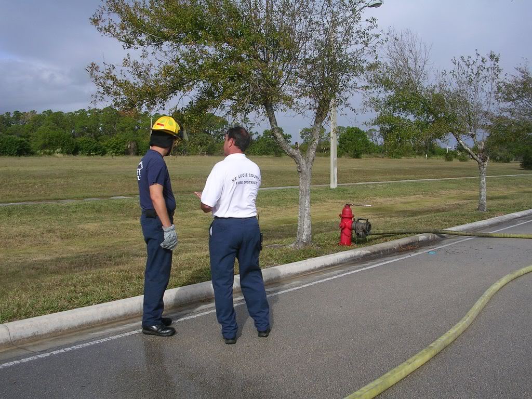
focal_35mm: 38
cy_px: 200
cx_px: 266
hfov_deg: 49.0
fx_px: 584
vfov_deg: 37.7
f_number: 5.6
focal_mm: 5.8
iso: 50
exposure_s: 1/378
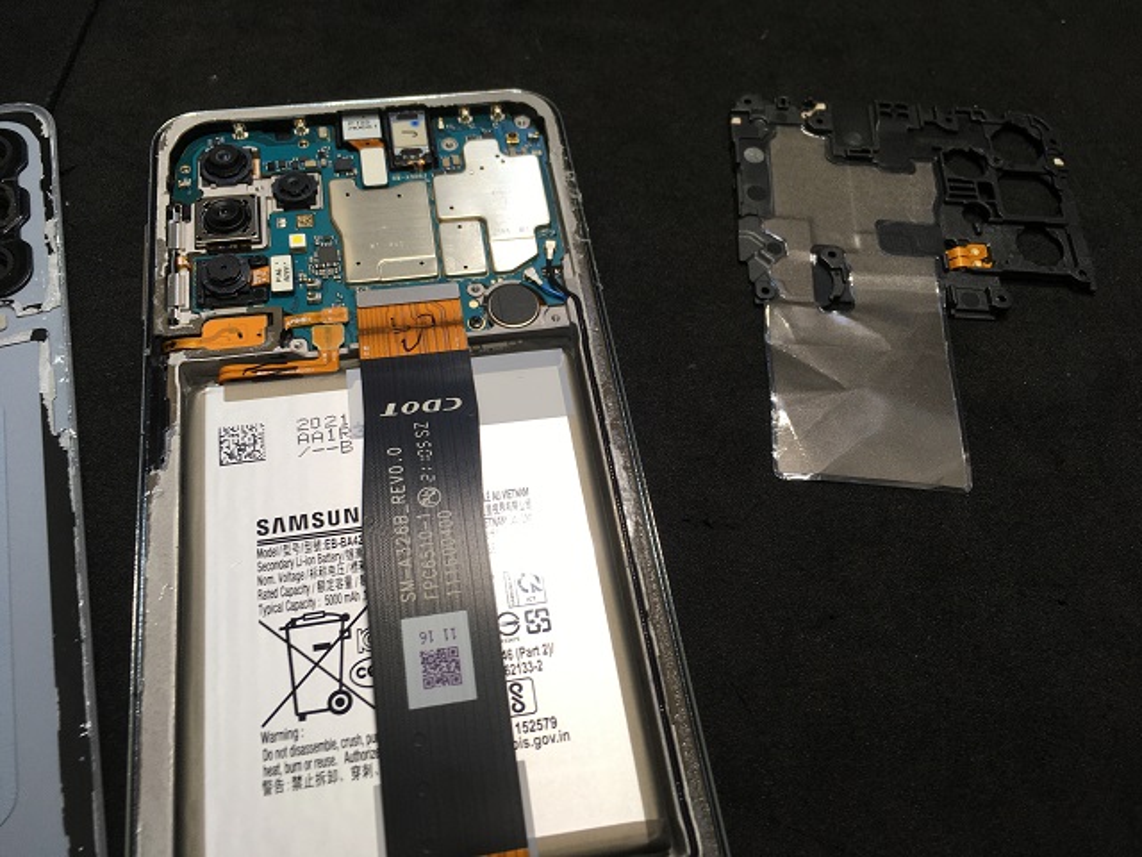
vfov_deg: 48.2
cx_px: 571
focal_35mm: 29
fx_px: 957
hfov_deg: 61.7
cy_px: 428
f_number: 2.2
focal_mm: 4.15
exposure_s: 1/60
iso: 25
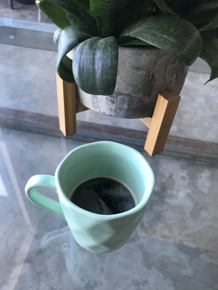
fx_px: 235
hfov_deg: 49.7
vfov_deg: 63.4
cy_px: 145
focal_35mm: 28
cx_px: 109
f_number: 1.8
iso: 20
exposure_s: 1/30
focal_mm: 3.99
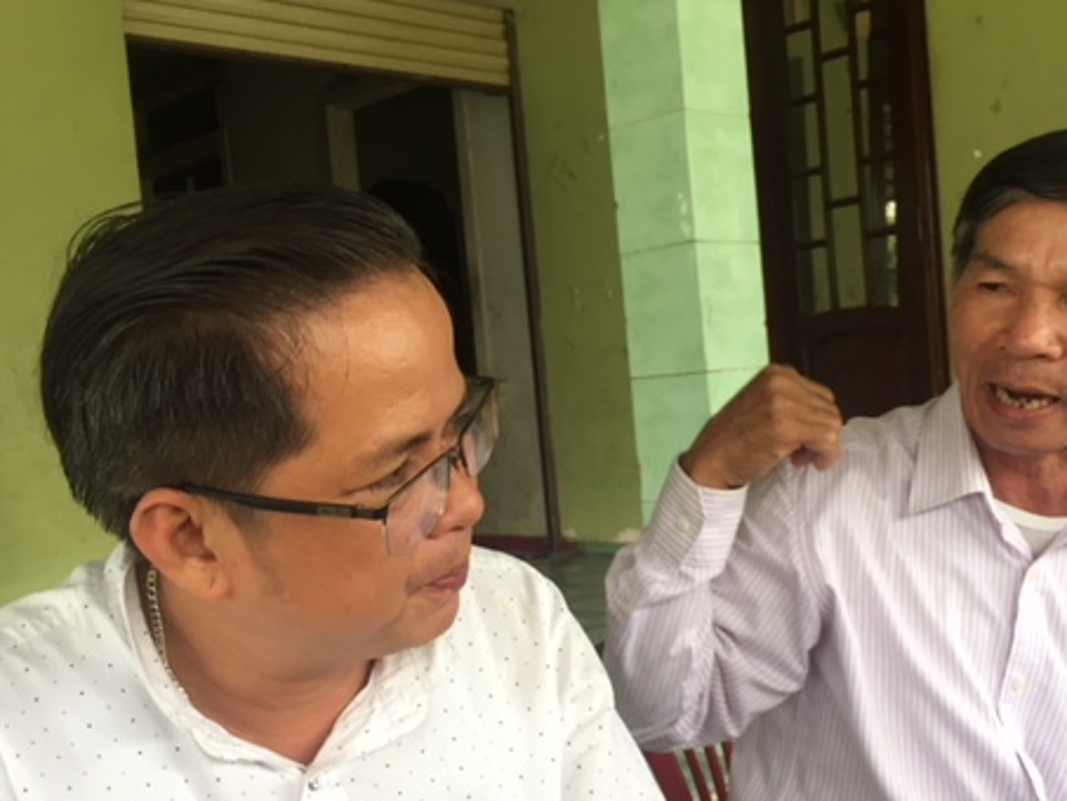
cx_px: 584
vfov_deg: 35.1
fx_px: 1264
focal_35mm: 41
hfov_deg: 45.7
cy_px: 441
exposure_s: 1/50
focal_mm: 4.15
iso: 40
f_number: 2.2
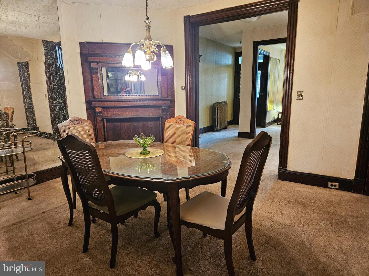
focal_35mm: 23
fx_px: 245
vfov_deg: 58.9
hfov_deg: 73.9
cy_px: 138
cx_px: 184
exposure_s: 1/60
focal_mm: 5.4
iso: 640
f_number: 1.8
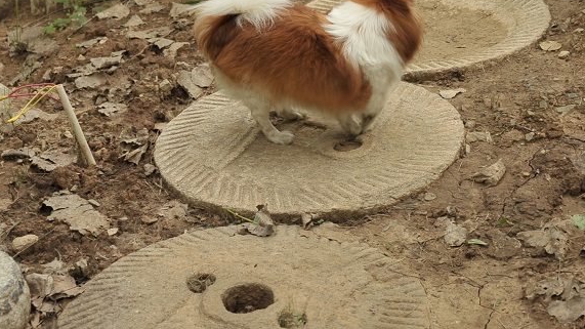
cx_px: 354
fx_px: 1427
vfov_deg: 13.1
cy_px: 81
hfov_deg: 23.1
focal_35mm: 92
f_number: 6.3
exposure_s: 1/160
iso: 400
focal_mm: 62
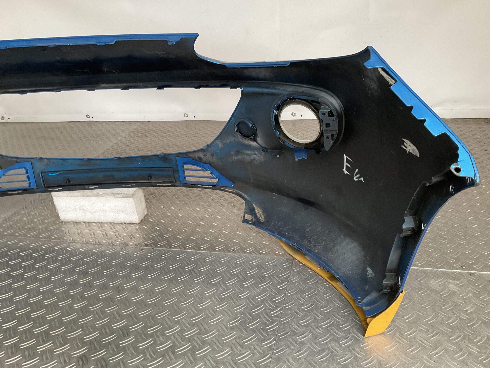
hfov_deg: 60.0
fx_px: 425
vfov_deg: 46.8
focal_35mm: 30
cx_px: 250
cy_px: 182
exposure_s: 1/50
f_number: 1.8
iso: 64
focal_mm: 3
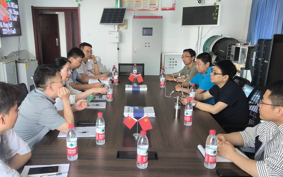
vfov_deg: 36.1
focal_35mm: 35
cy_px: 108
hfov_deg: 55.1
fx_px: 270
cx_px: 122
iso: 250
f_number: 1.7
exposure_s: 1/100
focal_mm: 5.35
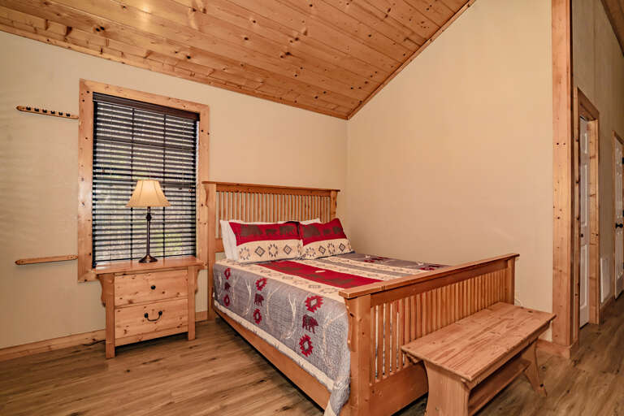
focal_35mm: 16
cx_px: 312
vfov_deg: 73.7
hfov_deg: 96.7
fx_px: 277
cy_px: 208
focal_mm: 16
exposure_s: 1/200
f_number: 8
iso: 640
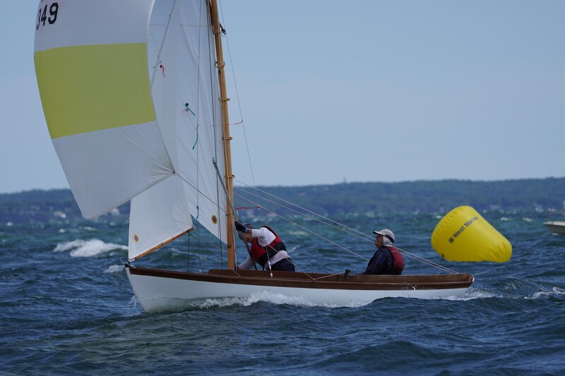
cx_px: 282
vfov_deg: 4.1
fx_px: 5201
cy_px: 188
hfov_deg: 6.2
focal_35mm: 332
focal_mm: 221
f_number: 5.6
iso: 160
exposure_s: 1/1250
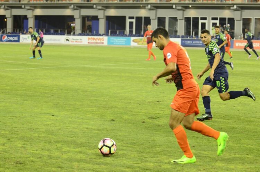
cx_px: 130
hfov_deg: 17.5
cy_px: 86
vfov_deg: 11.7
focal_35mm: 117
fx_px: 843
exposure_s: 1/500
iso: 1600
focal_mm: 78
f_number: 3.2
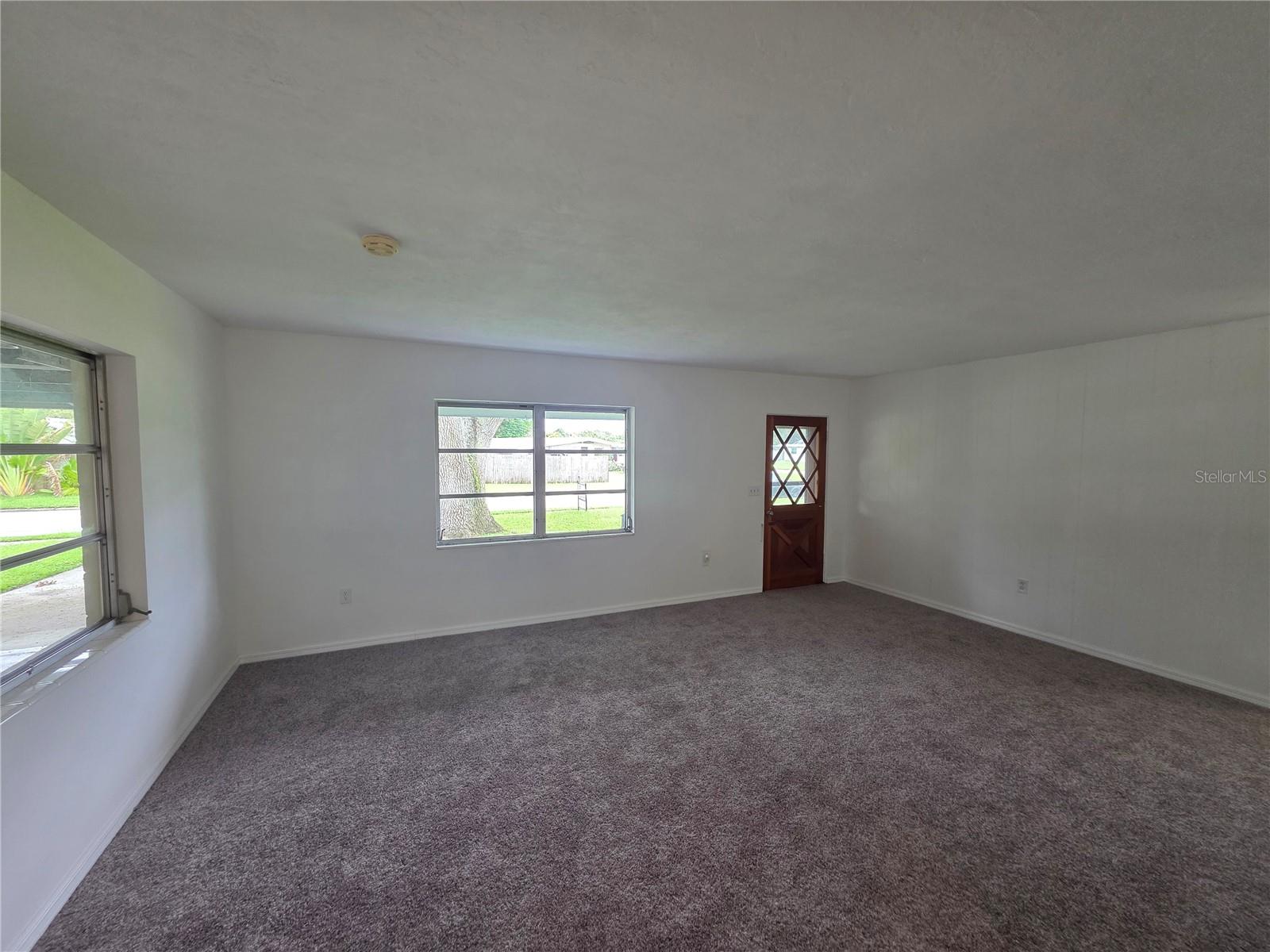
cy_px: 476
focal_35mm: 13
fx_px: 477
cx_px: 635
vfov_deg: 89.9
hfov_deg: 106.2
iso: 200
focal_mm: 2.2
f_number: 1.9
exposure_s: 1/60
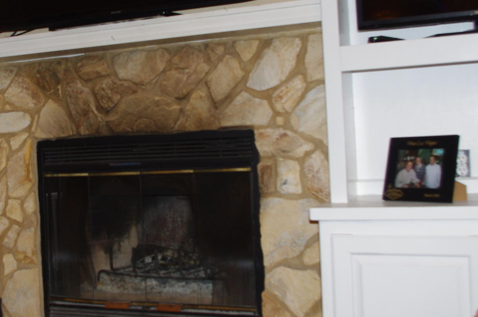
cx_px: 127
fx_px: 782
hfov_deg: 33.4
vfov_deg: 22.9
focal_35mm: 59
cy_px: 134
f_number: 4
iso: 400
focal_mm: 18
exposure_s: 1/15
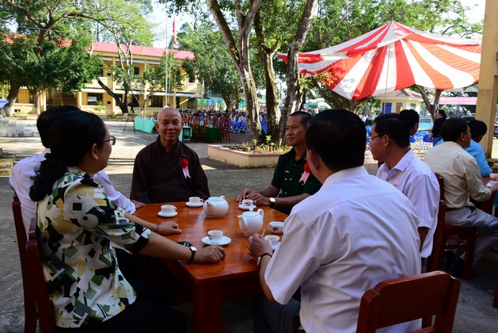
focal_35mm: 31
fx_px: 429
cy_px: 164
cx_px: 255
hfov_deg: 60.3
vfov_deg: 42.4
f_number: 8
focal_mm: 30
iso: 200
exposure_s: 1/80
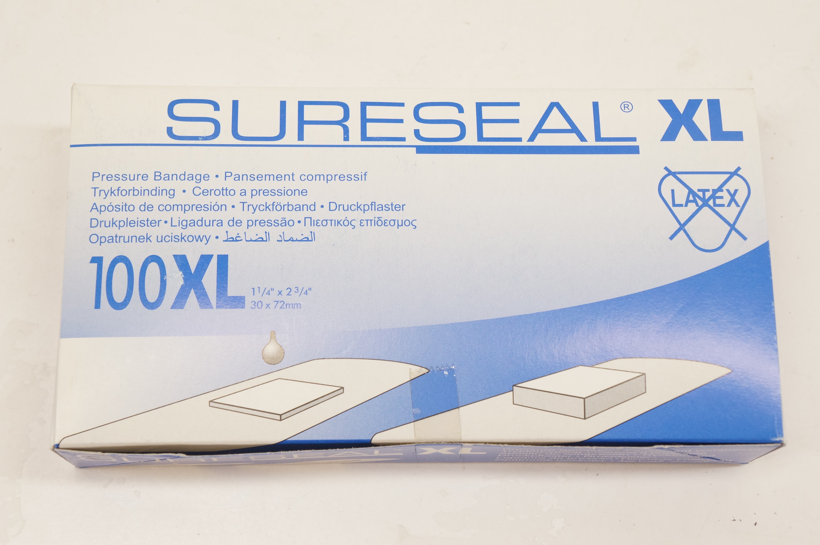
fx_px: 1433
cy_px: 272
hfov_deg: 31.9
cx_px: 410
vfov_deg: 21.5
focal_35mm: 63
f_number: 7.1
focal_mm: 42
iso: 800
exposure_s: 1/125
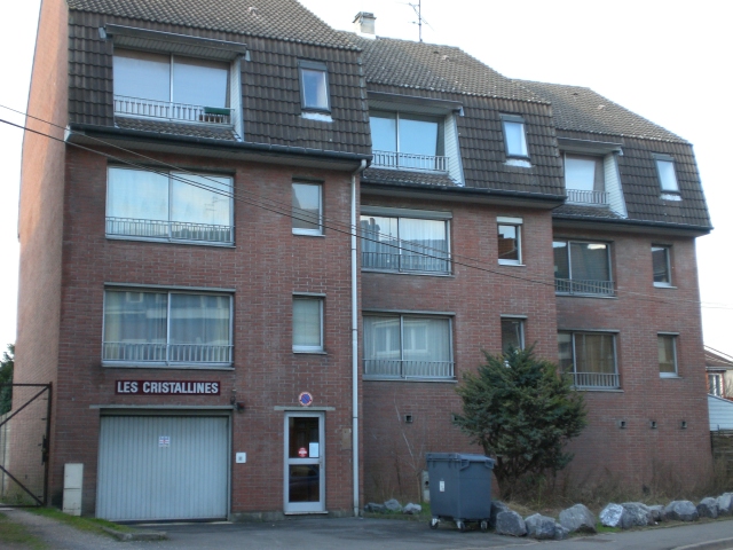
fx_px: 1080
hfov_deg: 37.5
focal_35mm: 51
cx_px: 366
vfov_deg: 28.6
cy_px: 275
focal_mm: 8.44
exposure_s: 1/80
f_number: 3.6
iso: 100
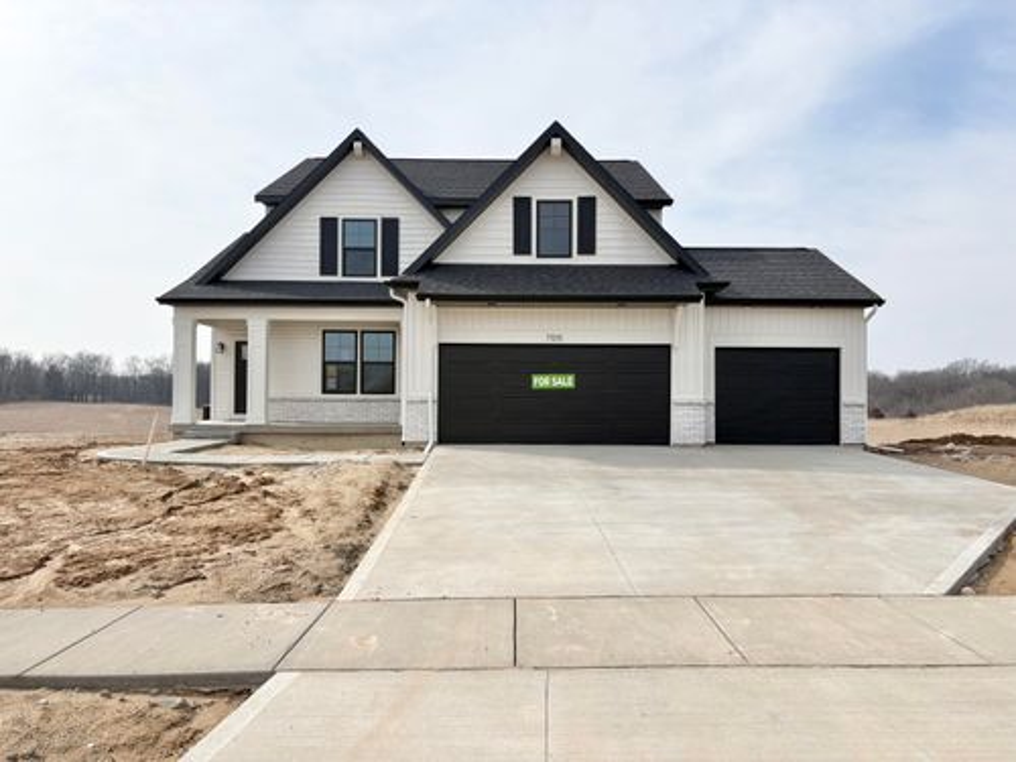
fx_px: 763
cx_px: 508
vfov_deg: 53.1
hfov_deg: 67.3
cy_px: 381
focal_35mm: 26
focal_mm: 5.96
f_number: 1.6
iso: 50
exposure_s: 1/5348
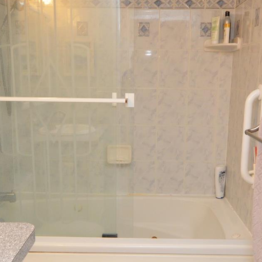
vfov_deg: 42.5
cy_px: 165
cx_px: 116
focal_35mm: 39
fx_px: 334
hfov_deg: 42.8
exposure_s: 1/60
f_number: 4
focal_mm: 12
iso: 640
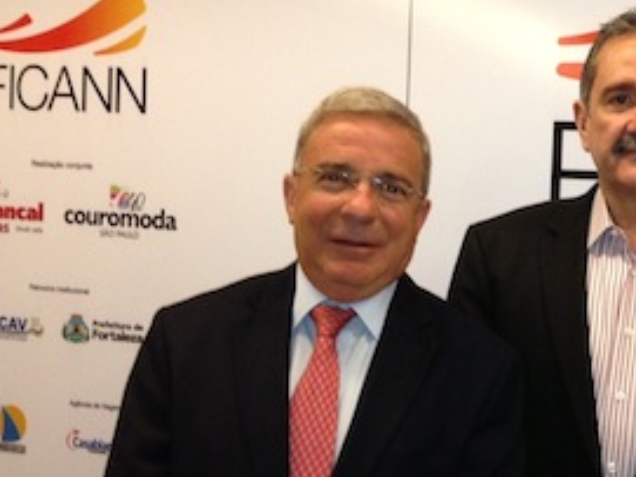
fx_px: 1230
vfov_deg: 21.9
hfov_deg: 27.3
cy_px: 288
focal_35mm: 67
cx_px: 636
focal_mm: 4.13
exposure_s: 1/20
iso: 160
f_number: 2.4
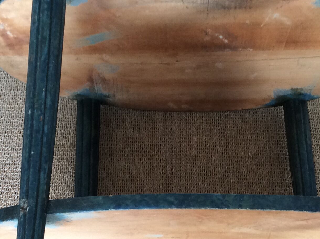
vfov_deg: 21.5
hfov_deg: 28.6
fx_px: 628
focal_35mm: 68
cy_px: 131
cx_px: 155
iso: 80
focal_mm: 3.3
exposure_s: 1/25
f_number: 2.4
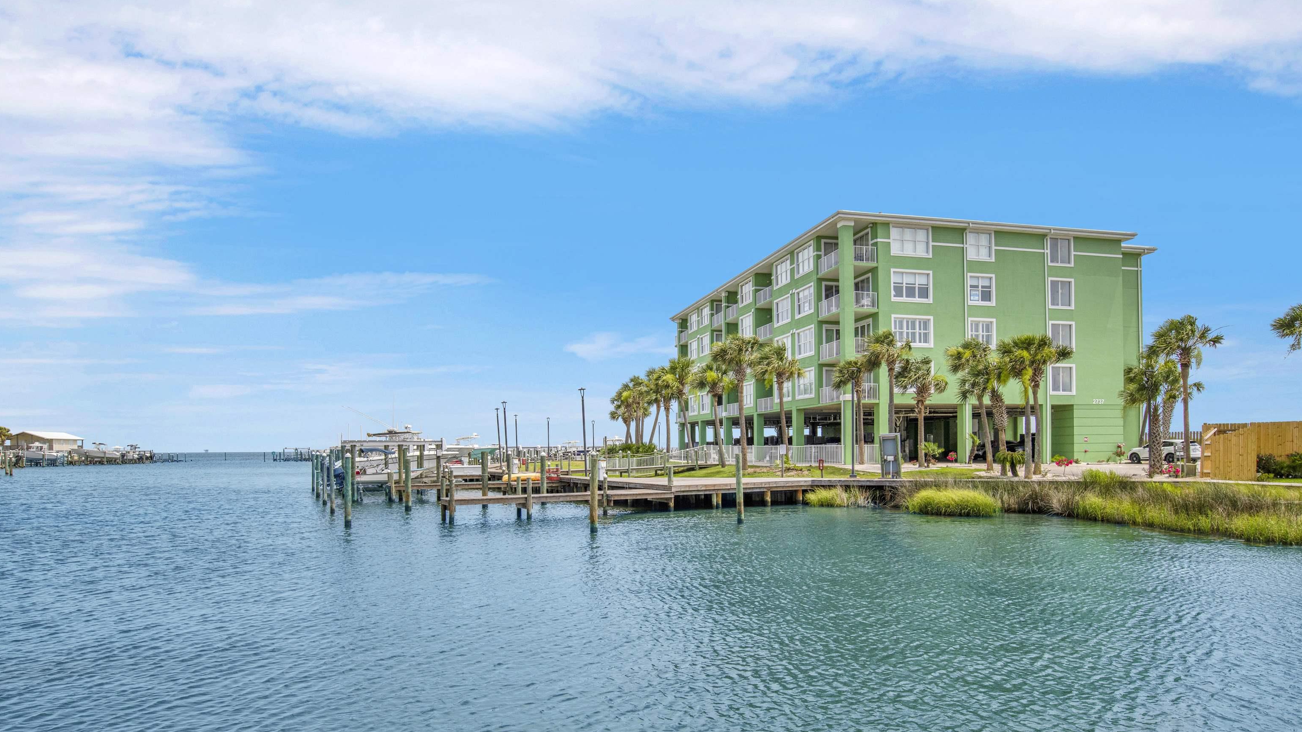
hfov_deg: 83.8
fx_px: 725
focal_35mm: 21
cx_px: 651
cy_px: 433
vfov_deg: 53.3
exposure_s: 1/640
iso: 200
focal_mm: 20
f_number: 11
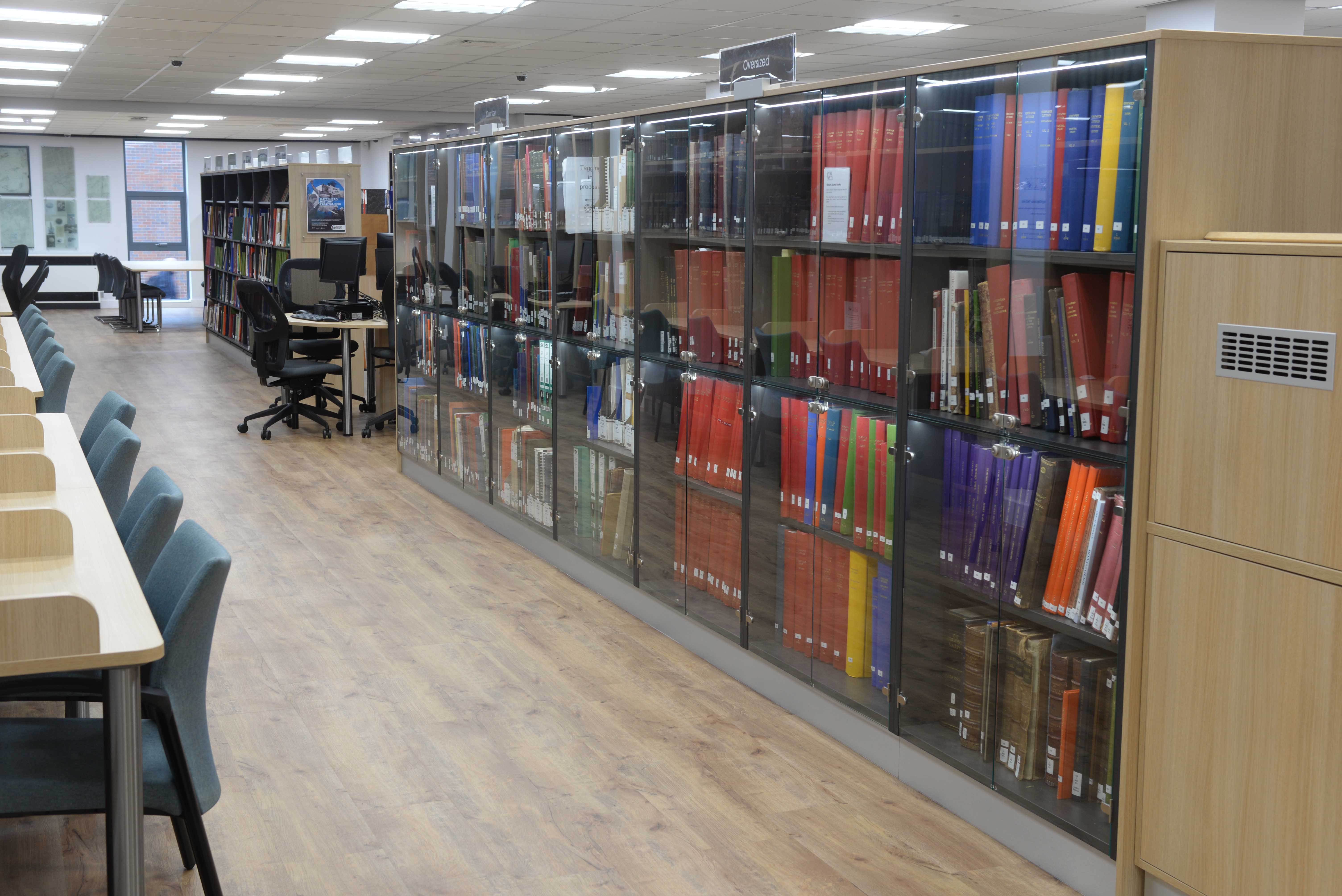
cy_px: 448
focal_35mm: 45
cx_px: 671
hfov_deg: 43.6
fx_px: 1678
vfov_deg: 29.9
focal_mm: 45
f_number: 9
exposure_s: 1/10
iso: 400
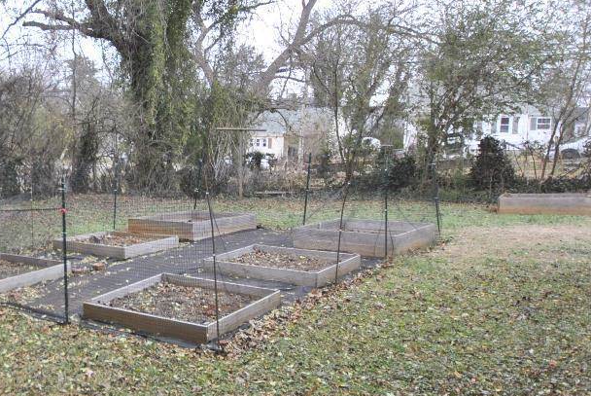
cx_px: 29
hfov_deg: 45.5
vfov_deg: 36.0
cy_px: 191
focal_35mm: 37
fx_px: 608
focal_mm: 10
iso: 200
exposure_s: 1/60
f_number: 4
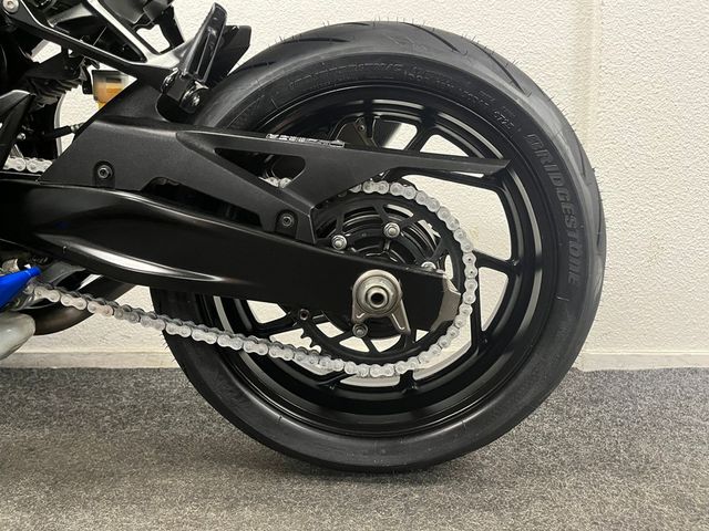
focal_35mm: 26
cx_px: 354
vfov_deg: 53.1
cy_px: 266
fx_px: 533
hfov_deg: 67.3
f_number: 1.6
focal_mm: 5.1
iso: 400
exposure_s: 1/50
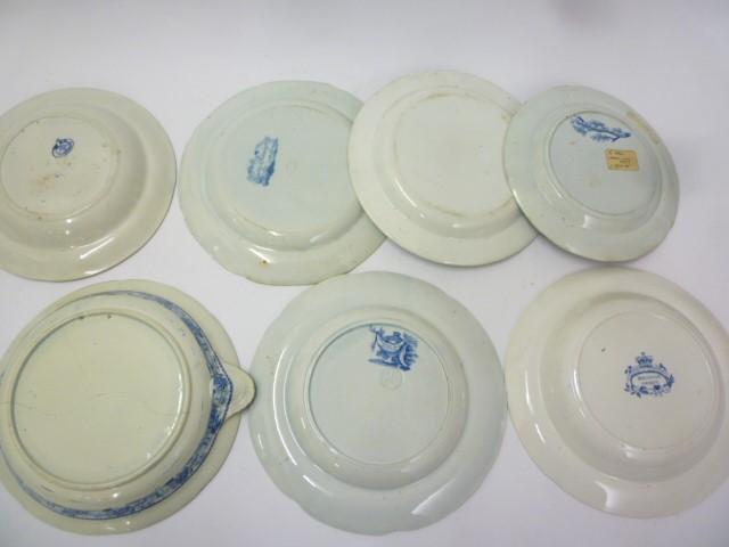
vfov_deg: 48.2
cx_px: 364
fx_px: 611
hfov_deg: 61.7
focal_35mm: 29
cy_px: 274
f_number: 3.3
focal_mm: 5.2
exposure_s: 1/30
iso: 200
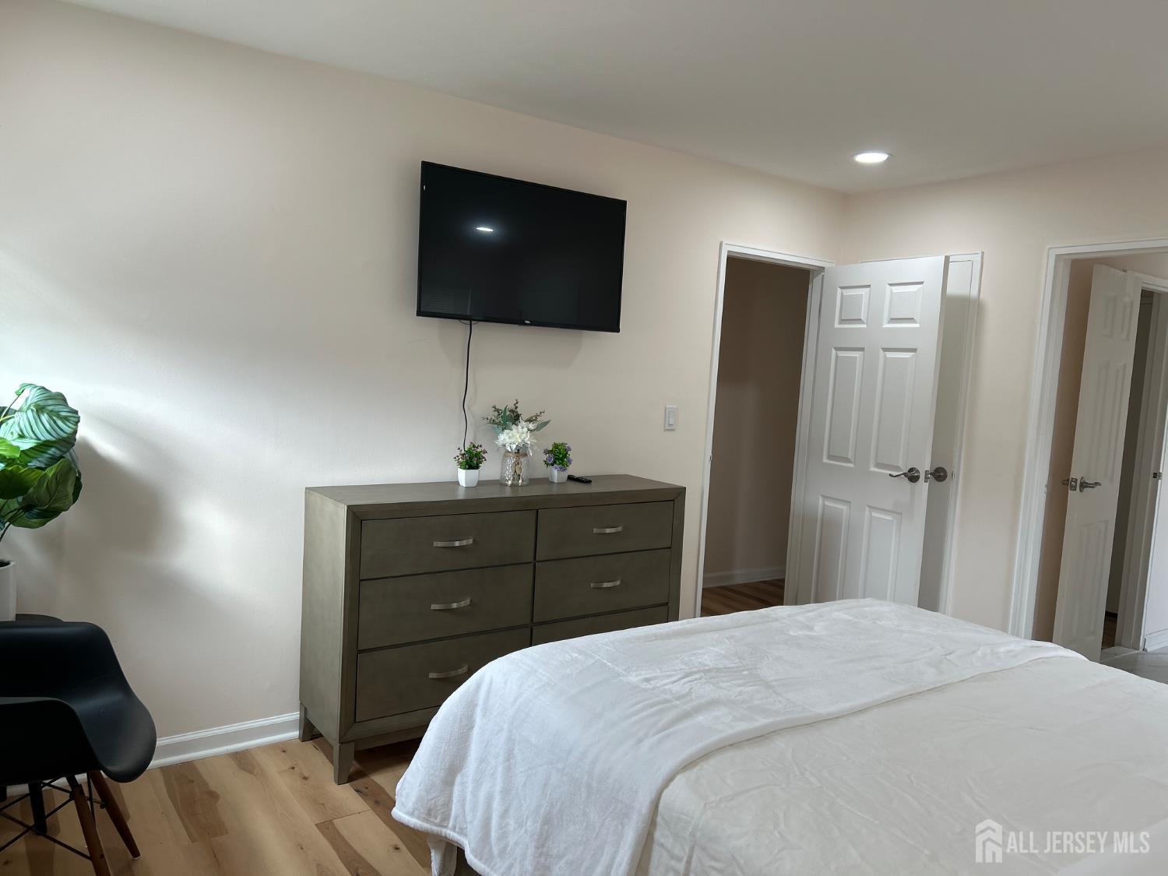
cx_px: 584
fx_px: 877
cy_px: 438
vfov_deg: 53.1
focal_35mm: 26
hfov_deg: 67.3
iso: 40
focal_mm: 5.7
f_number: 1.5
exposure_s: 1/120
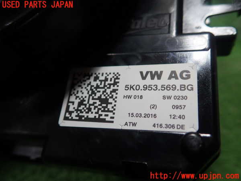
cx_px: 120
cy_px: 90
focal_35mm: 30
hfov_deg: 60.0
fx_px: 209
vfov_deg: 46.8
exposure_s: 1/125
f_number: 2.3
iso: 160
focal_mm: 5.5
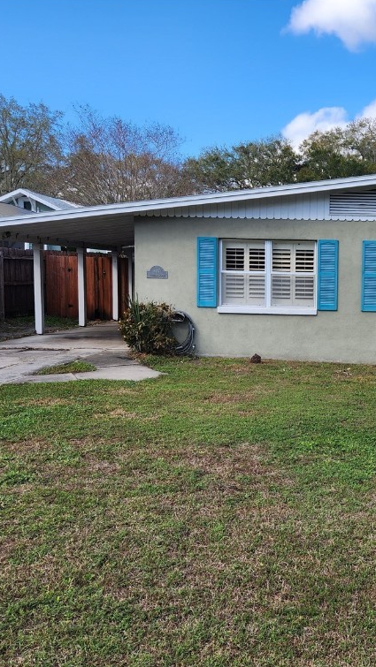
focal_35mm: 34
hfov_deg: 32.7
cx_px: 348
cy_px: 336
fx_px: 602
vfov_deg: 58.0
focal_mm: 5.4
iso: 20
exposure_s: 1/981
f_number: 1.8
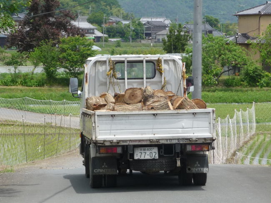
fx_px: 1565
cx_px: 136
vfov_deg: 7.4
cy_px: 102
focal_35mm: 200
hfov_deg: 9.9
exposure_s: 1/500
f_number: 4.7
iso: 100
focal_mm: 20.3
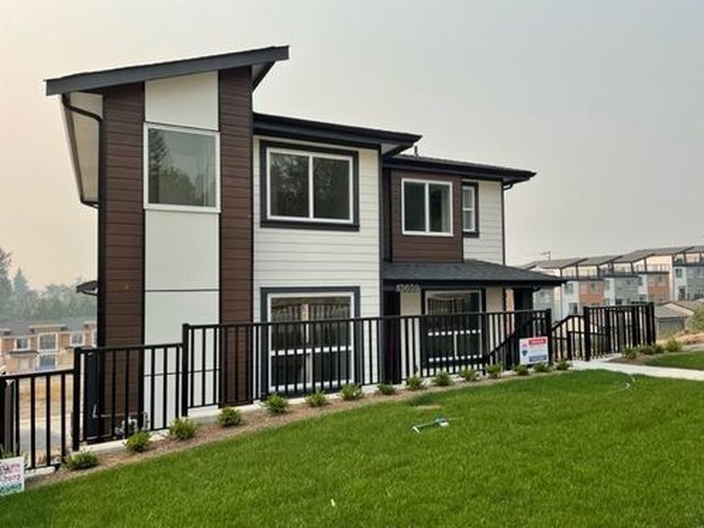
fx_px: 529
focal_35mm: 26
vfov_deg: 53.1
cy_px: 264
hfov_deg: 67.3
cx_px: 352
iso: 32
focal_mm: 4.2
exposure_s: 1/3300
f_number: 1.6
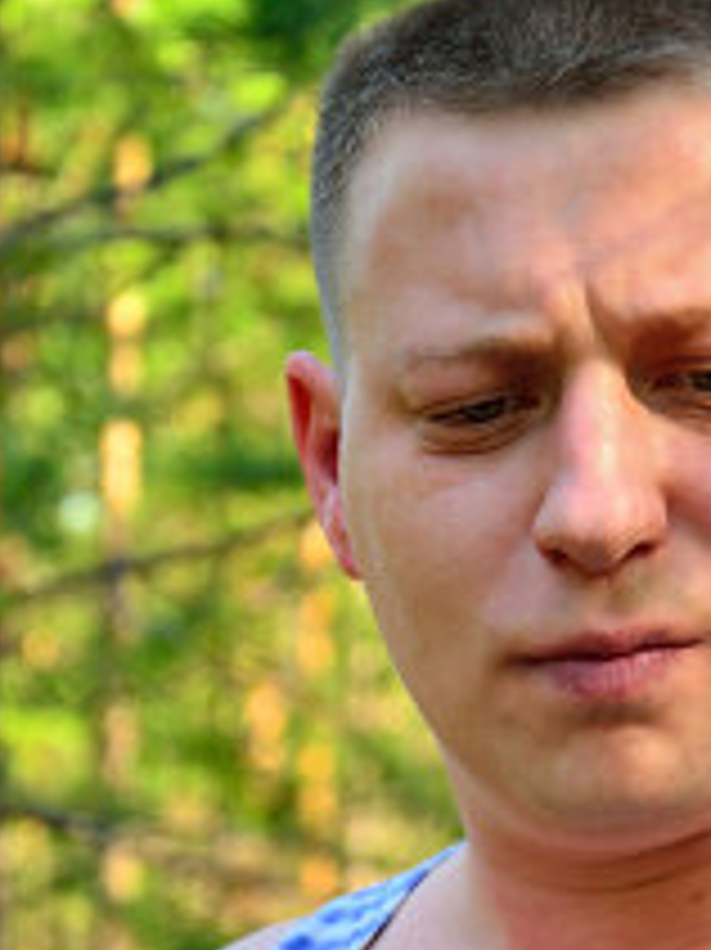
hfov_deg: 9.0
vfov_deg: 11.9
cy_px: 750
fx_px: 4523
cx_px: 538
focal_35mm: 165
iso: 200
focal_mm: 62
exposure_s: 1/60
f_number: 5.3
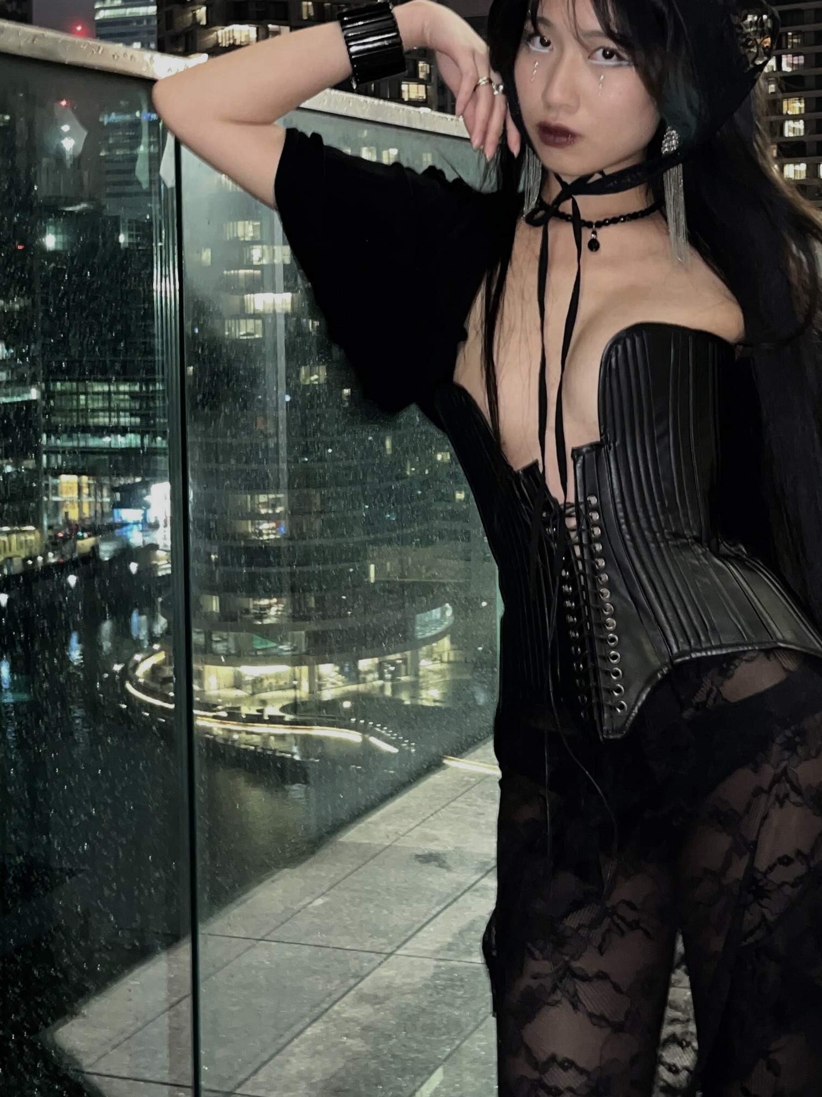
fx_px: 1646
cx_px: 636
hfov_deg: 27.6
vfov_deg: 36.2
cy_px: 316
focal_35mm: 52
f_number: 1.6
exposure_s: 1/4
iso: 160
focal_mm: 5.1
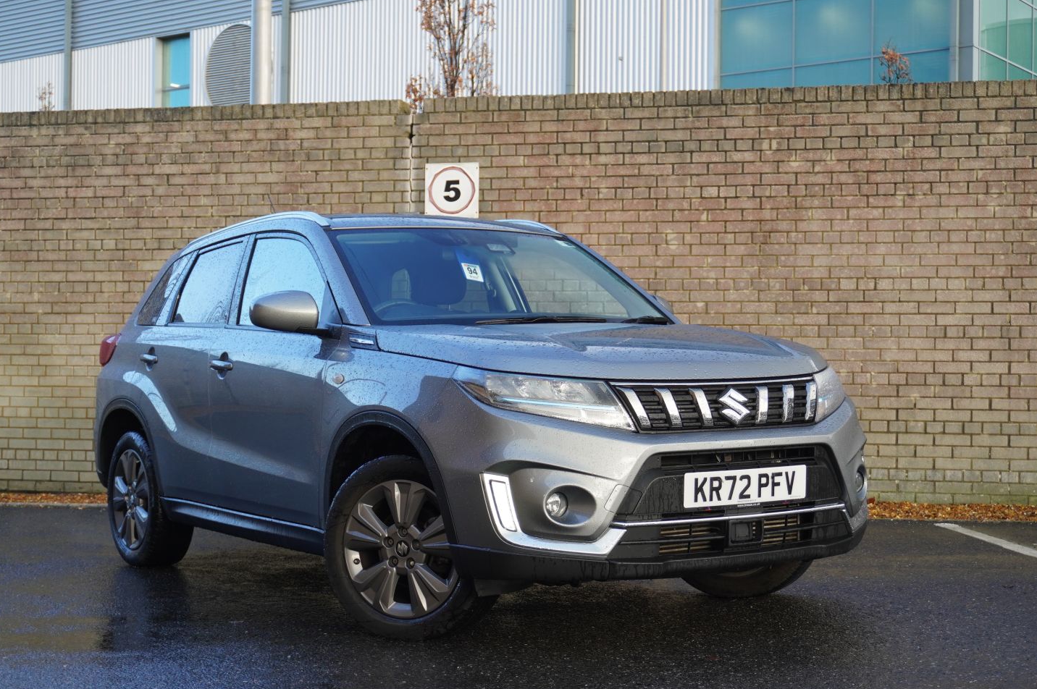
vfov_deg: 23.7
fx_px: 1640
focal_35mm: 57
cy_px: 373
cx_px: 514
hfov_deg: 35.1
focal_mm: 34
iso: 320
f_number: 5
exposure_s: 1/160
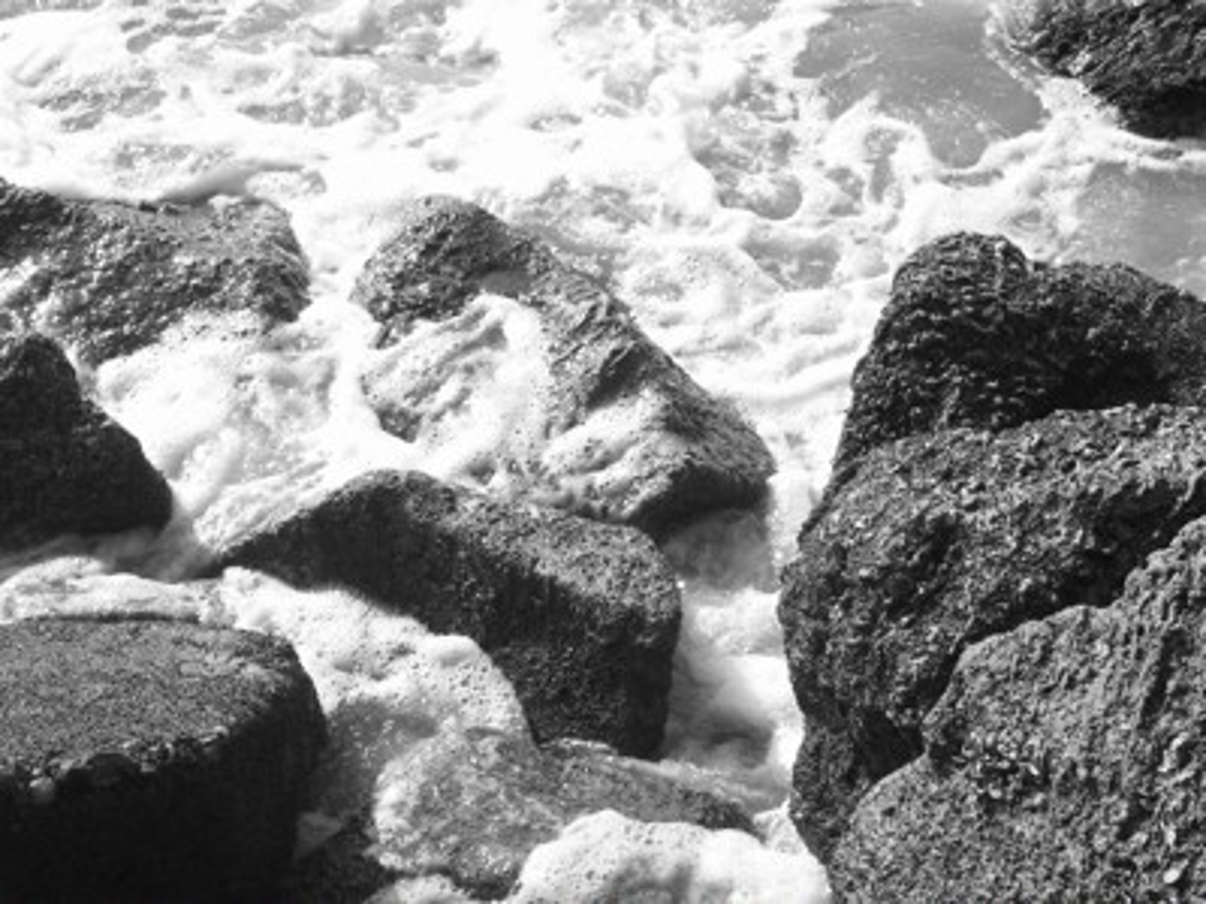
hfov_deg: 29.4
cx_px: 603
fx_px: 2299
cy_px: 452
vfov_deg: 22.3
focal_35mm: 66
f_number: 6.7
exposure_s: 1/250
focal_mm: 10.8
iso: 80
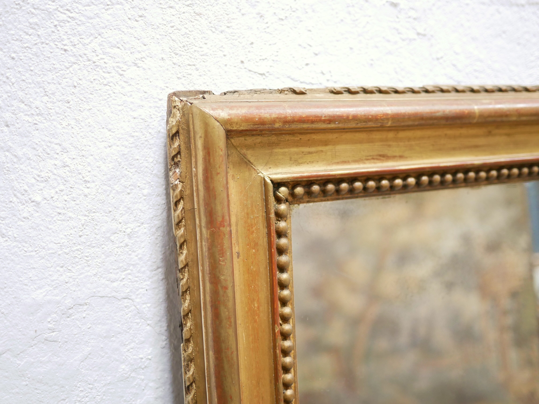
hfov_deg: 46.8
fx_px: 623
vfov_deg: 36.0
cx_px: 270
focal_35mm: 40
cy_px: 202
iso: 1000
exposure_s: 1/60
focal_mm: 20
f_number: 1.7
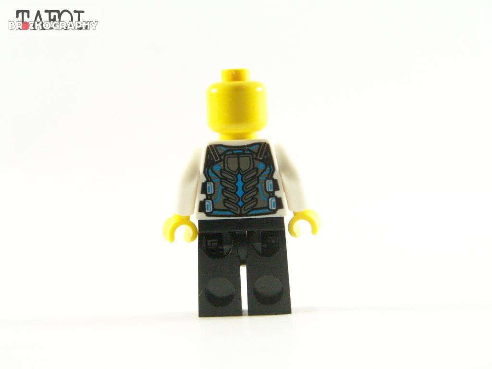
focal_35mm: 117
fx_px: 1663
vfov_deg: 12.7
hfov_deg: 16.8
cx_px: 246
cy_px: 184
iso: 400
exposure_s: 1/60
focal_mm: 19.4
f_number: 3.6
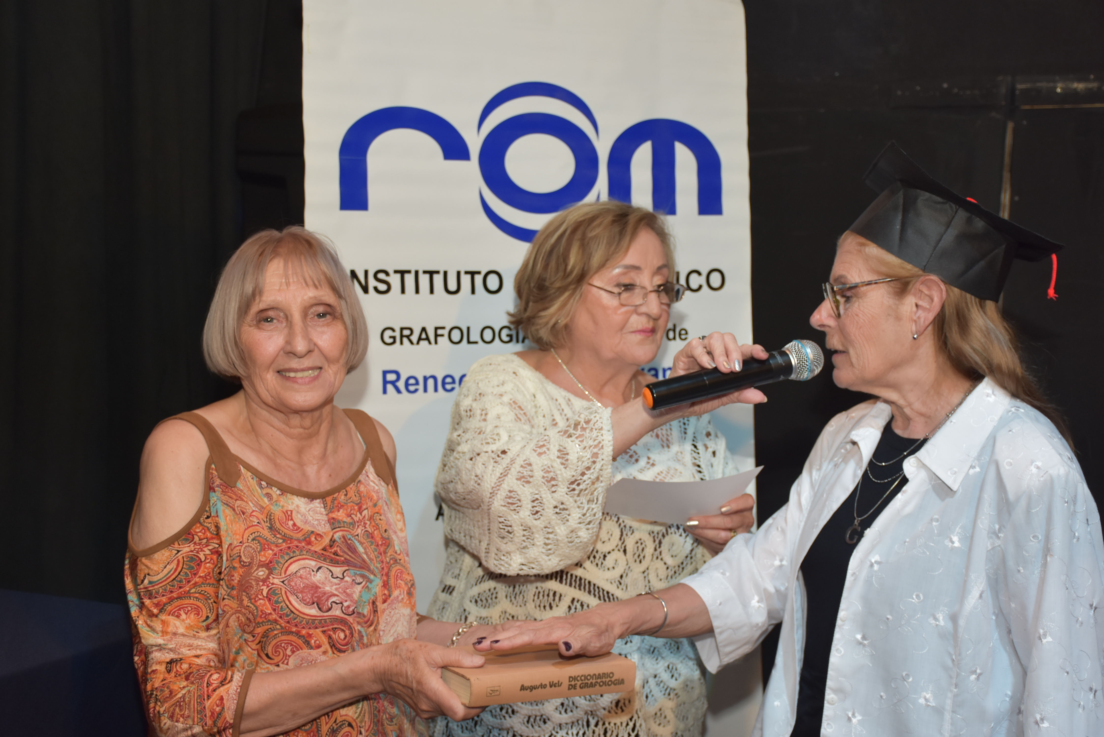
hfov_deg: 33.4
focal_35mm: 60
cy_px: 368
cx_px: 552
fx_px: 1840
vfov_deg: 22.6
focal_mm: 40
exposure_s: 1/60
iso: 560
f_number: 4.5
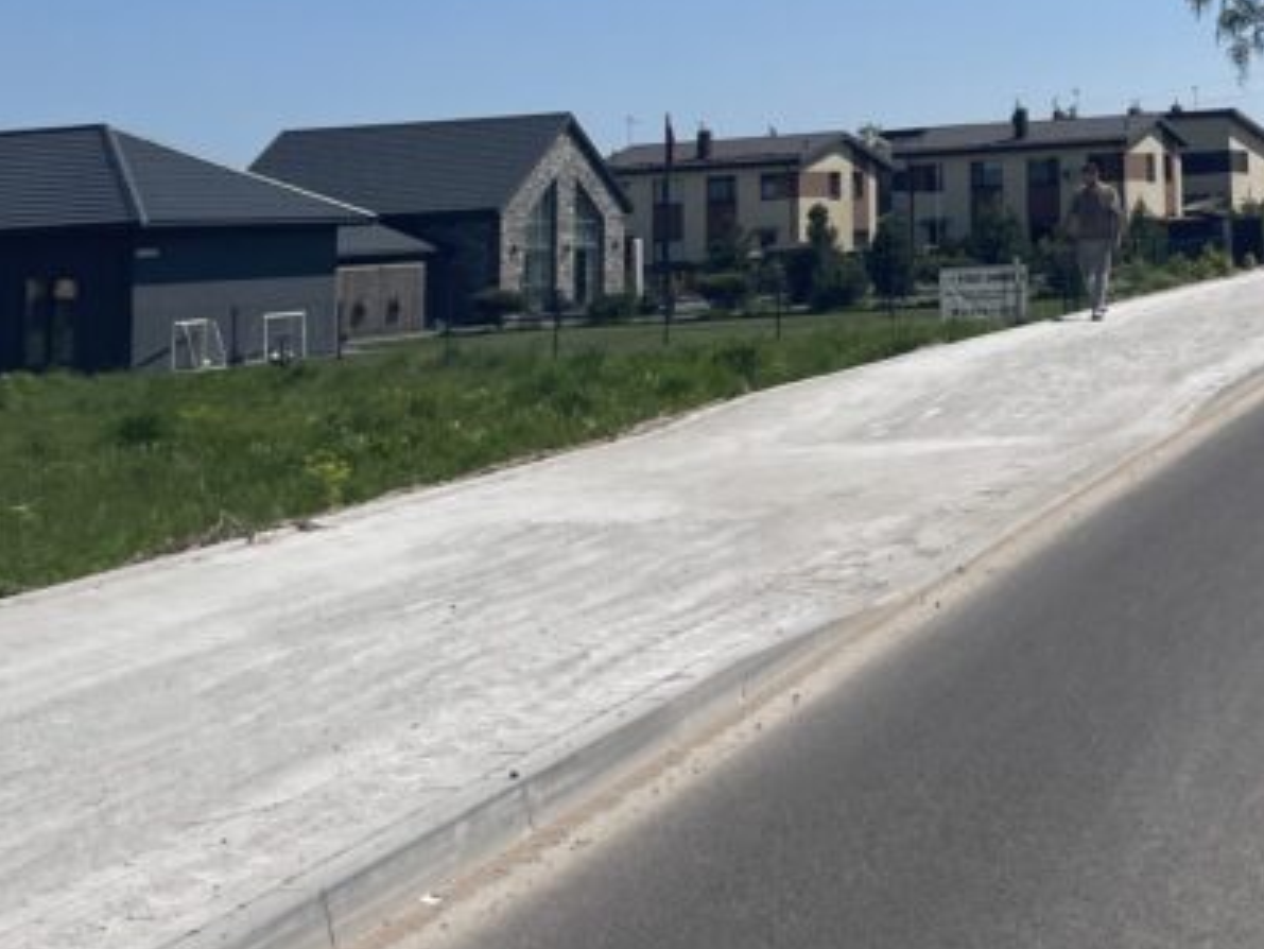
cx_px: 1321
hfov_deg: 27.0
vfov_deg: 20.5
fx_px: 2447
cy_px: -194
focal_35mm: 67
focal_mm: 4.2
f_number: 1.6
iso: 32
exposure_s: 1/6494
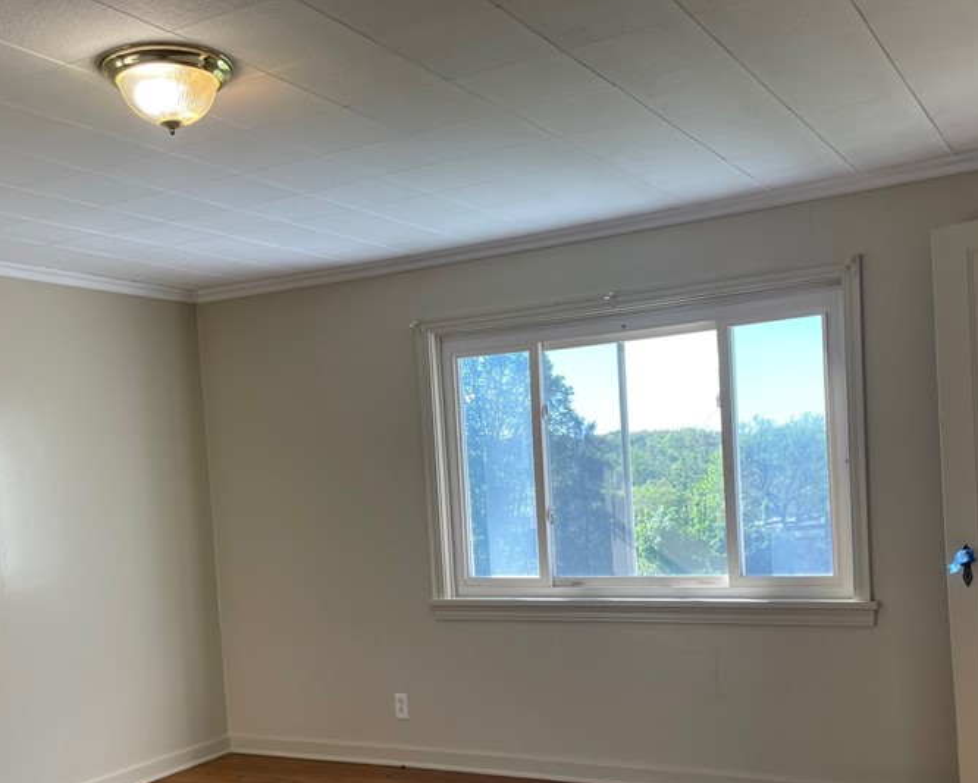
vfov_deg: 37.8
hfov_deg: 46.8
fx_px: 1129
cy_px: 529
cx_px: 504
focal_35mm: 39
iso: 32
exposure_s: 1/196
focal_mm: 4.2
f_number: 1.6
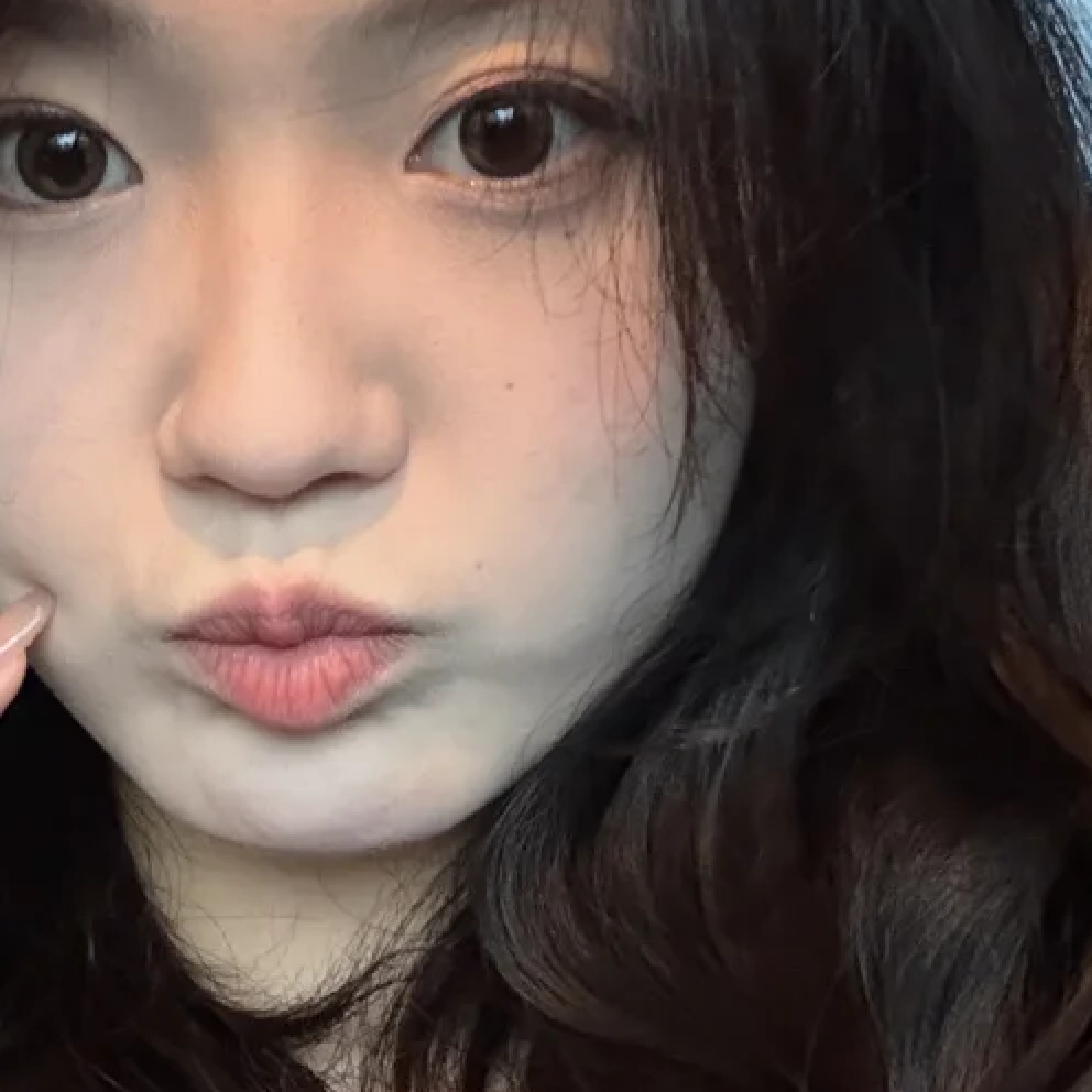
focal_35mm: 59
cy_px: 586
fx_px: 2106
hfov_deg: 28.6
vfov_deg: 29.1
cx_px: 255
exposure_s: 1/24
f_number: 1.9
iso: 640
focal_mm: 2.69
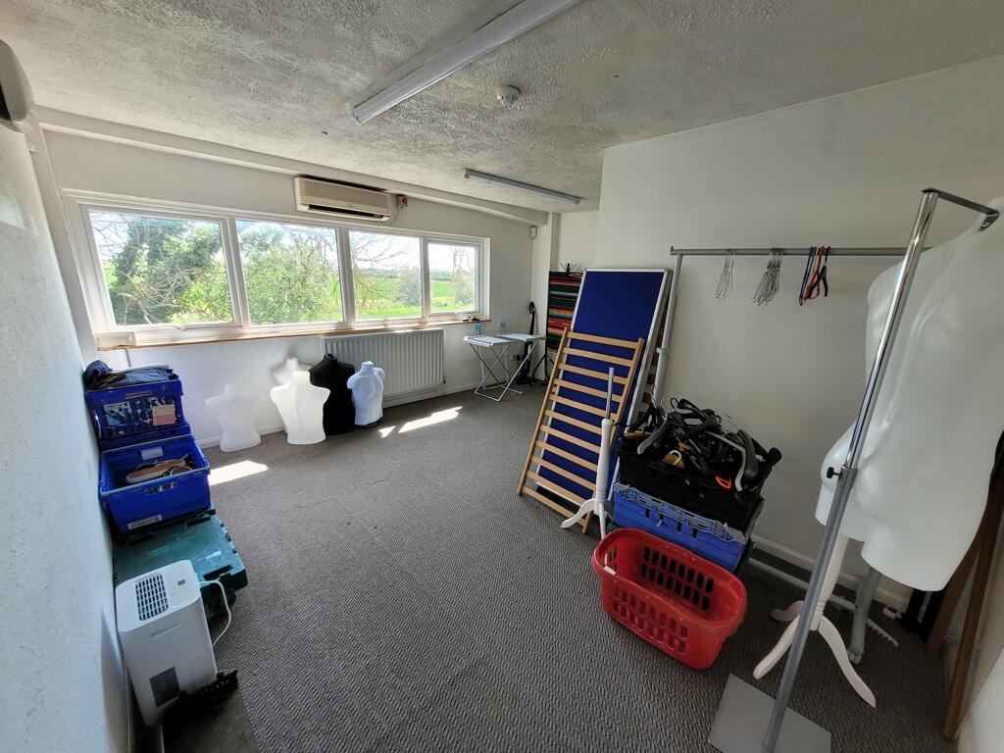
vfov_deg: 89.9
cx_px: 502
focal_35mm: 13
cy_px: 376
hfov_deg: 106.2
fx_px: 377
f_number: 2.2
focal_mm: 1.74
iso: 64
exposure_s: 1/100
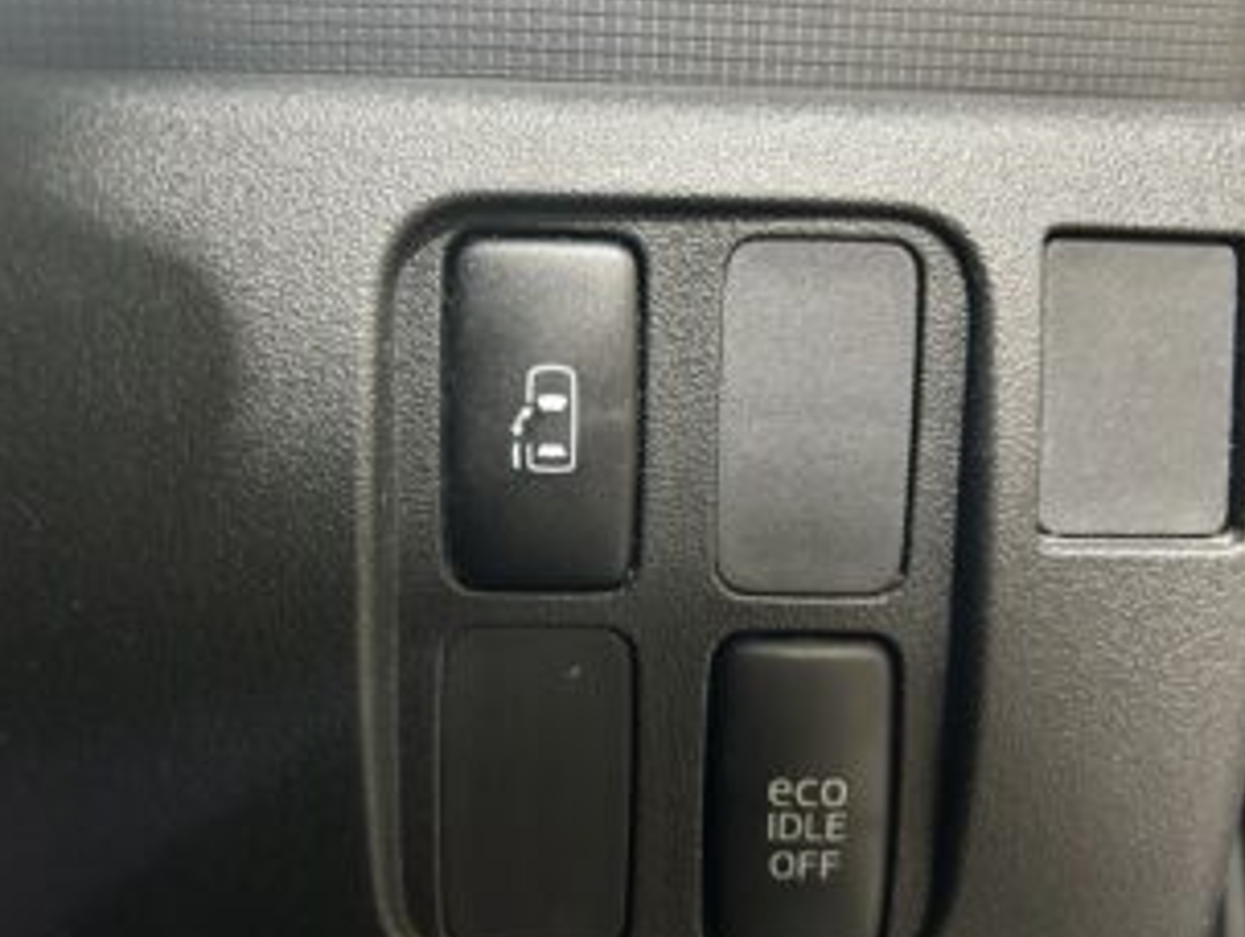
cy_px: 512
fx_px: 1080
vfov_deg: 46.8
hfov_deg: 59.9
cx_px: 633
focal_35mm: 30
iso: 640
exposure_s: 1/33
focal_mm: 5.7
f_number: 1.5
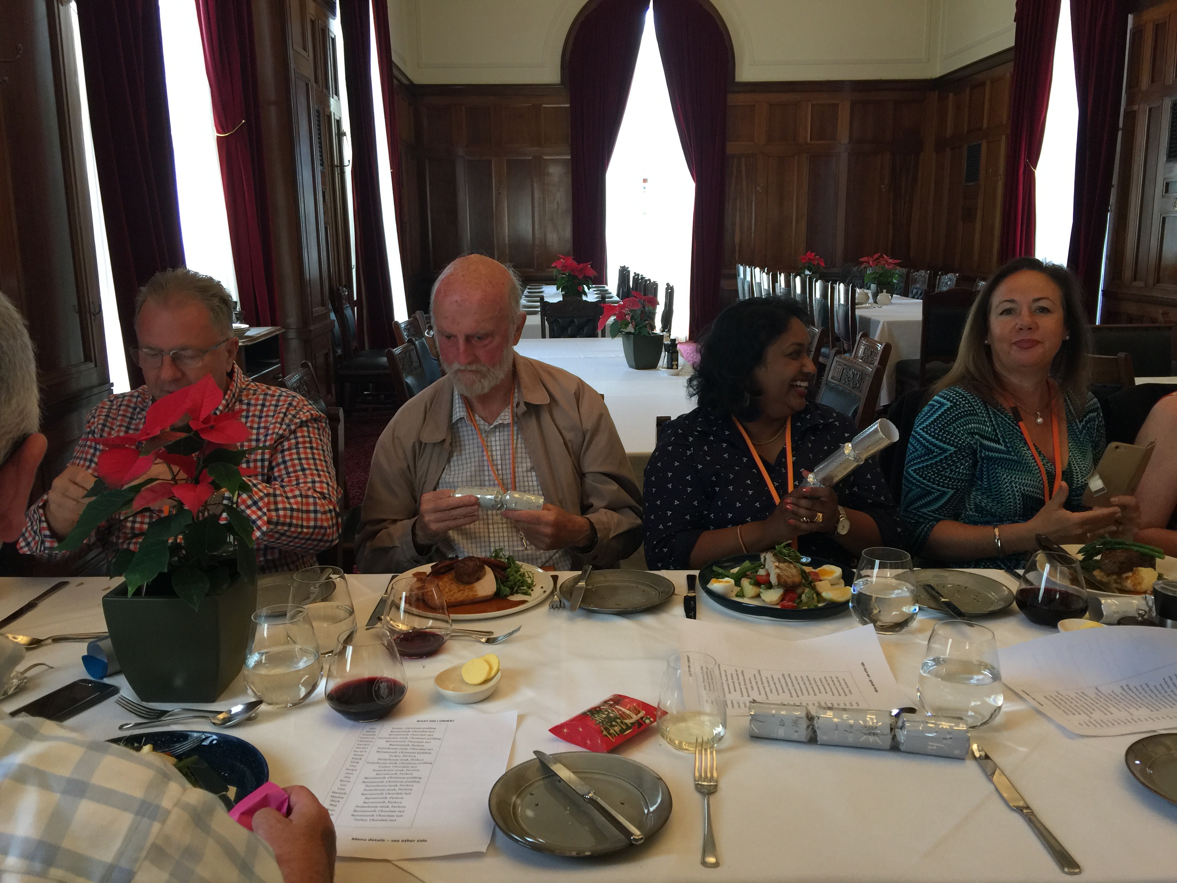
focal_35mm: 29
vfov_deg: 48.2
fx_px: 986
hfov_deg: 61.7
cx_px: 588
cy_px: 442
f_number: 2.2
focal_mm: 4.15
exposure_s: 1/33
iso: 64
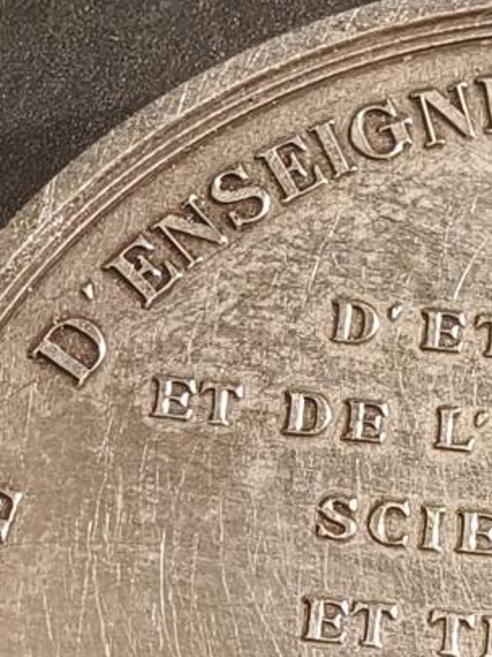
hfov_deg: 14.1
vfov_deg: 17.1
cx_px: 586
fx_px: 1935
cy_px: 1032
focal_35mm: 102
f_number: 2
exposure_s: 1/100
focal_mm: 2.32
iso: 200
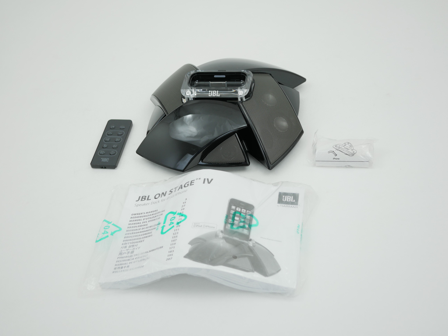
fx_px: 777
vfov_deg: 24.4
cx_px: 224
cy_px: 168
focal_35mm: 60
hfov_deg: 32.2
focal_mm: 30
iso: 200
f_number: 3.5
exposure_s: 1/125
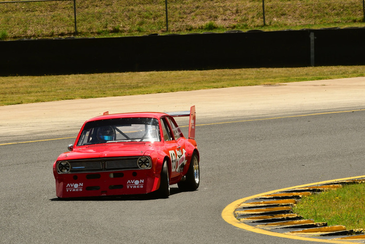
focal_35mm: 428
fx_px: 4341
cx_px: 193
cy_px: 113
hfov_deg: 4.8
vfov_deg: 3.2
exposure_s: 1/640
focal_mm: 250
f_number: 11
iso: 320
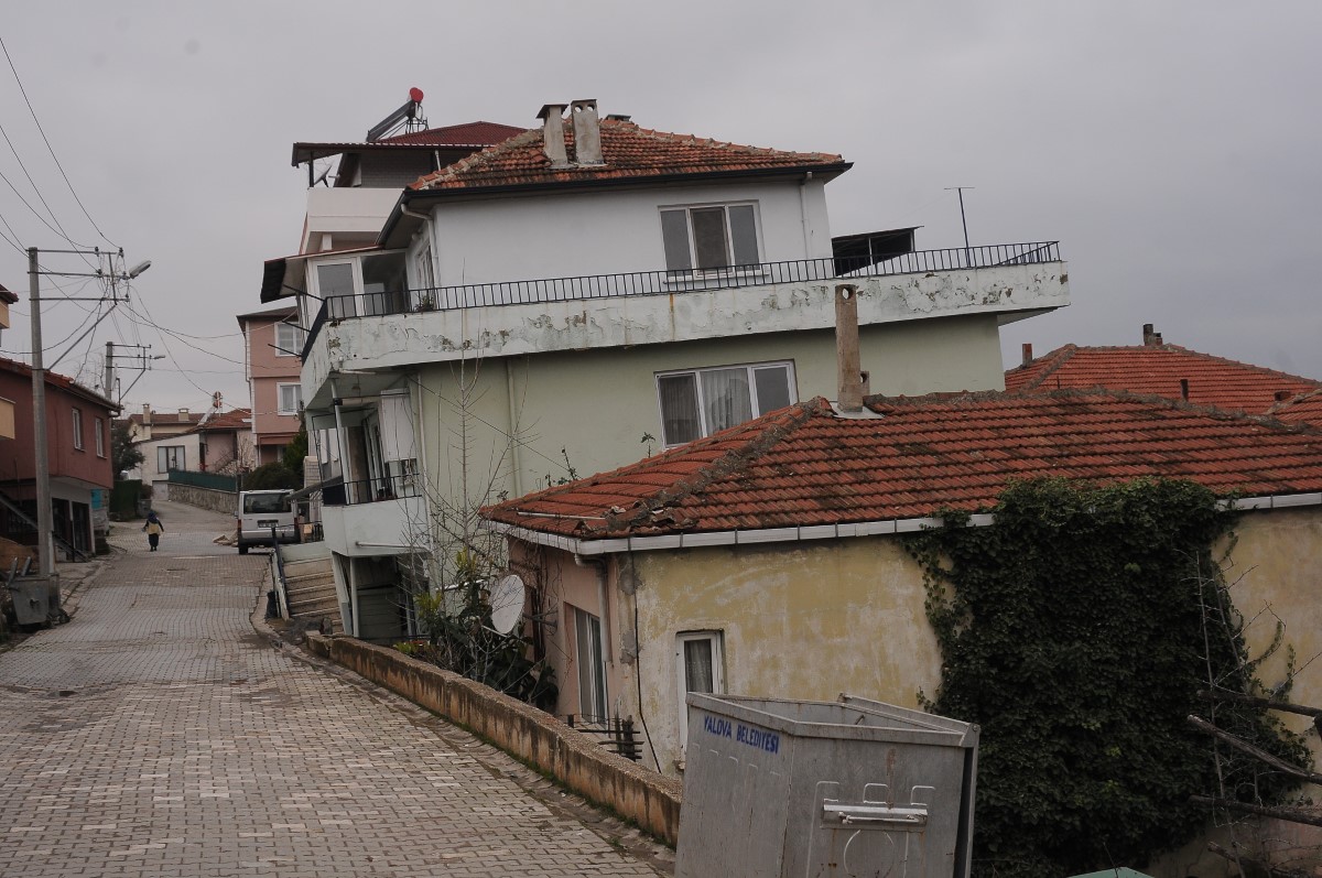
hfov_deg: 46.4
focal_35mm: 42
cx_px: 661
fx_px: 1540
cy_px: 439
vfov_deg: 31.8
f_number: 10
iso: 400
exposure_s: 1/400
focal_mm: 28
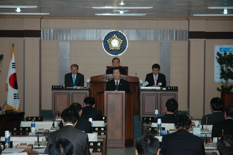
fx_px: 679
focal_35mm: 105
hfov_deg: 19.5
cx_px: 116
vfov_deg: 13.0
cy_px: 78
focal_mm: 70
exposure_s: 1/60
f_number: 4.5
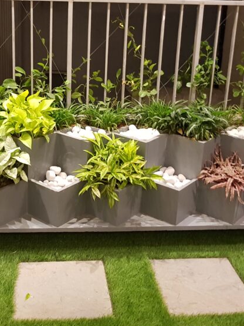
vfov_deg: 39.3
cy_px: 117
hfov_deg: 30.1
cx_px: 84
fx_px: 451
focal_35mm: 48
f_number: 1.7
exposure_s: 1/20
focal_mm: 4.2
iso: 250
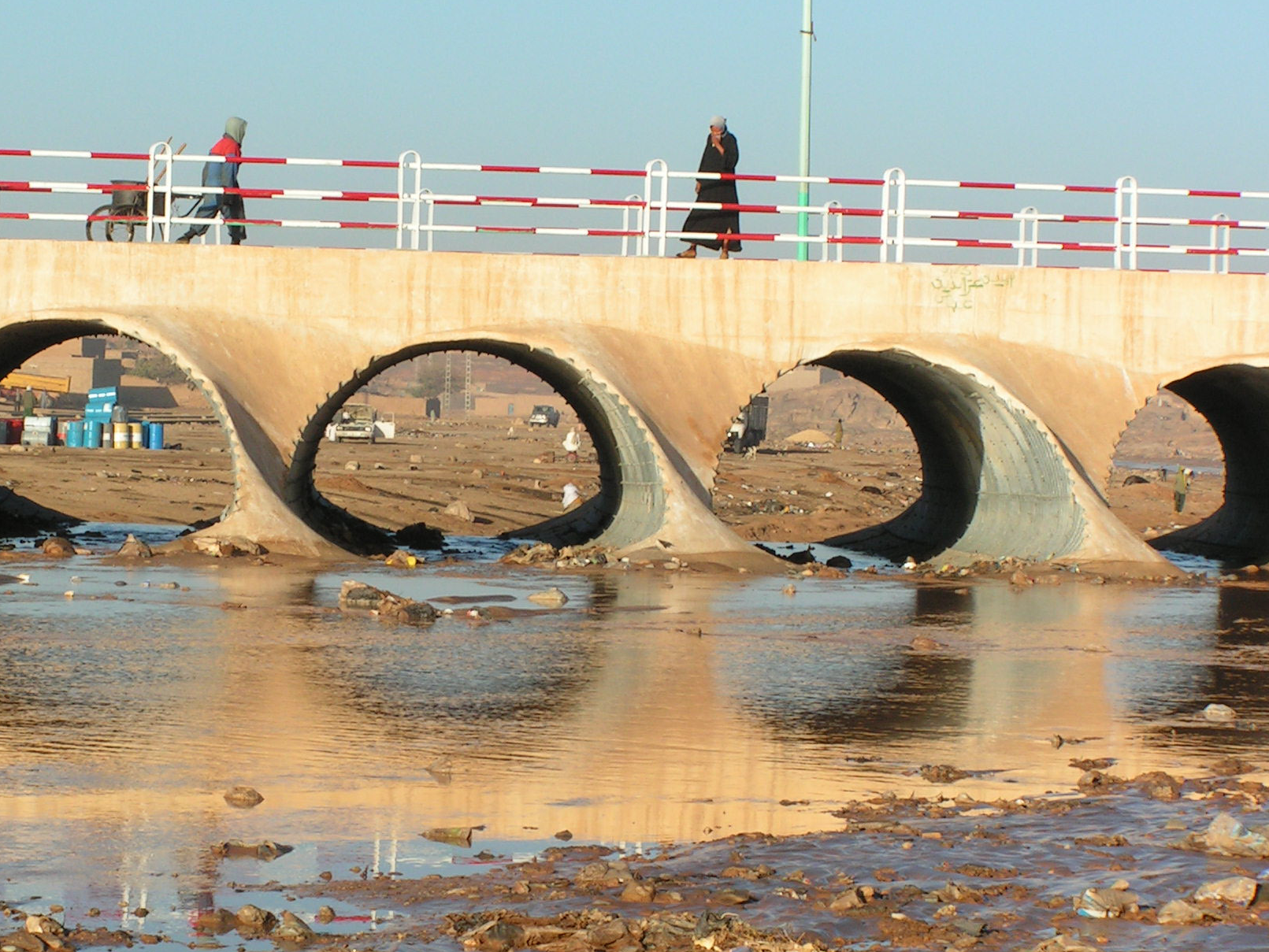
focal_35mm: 141
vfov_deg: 10.5
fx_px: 5170
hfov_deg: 14.0
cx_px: 439
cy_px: 549
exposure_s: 1/200
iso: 50
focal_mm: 16.6
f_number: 6.3
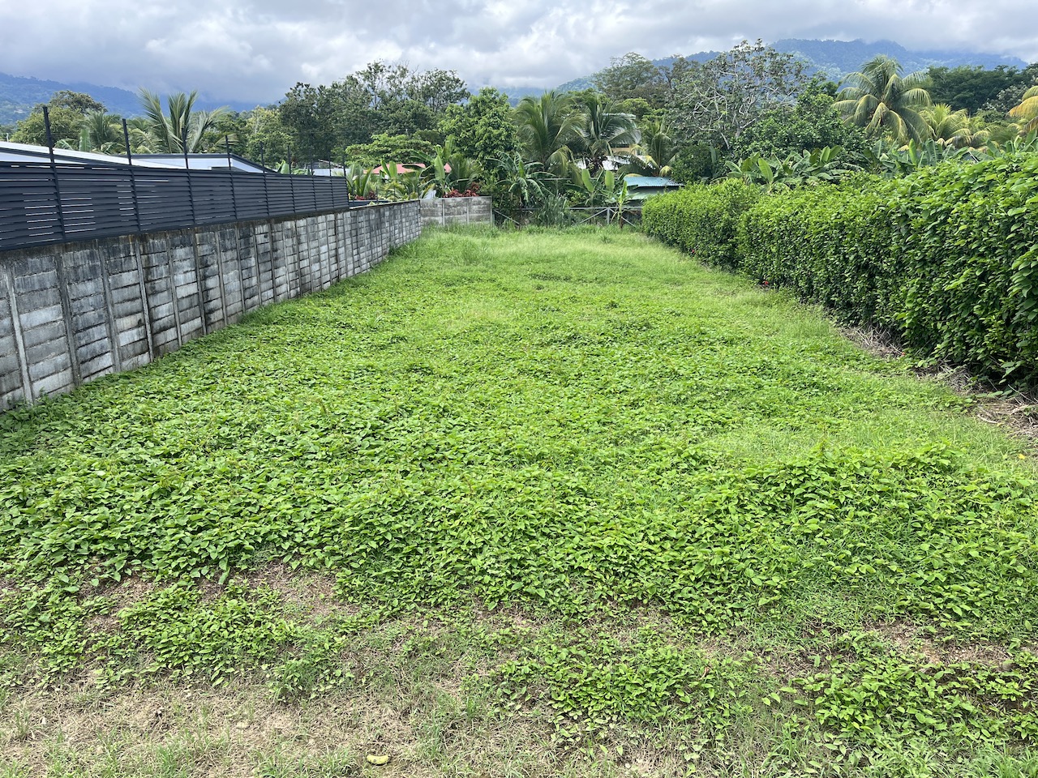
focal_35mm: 26
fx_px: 780
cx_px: 519
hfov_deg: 67.3
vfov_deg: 53.1
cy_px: 389
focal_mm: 5.1
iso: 50
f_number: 1.6
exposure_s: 1/983
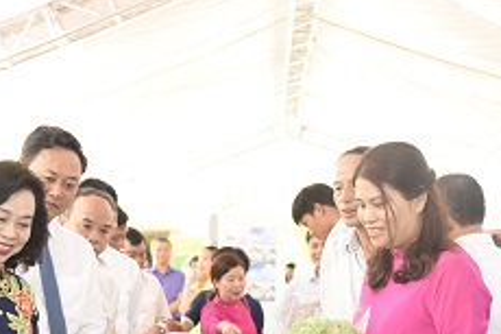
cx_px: 170
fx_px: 1113
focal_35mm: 80
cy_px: 284
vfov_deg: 16.9
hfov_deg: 25.3
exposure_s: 1/200
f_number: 4.5
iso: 1000
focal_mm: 46
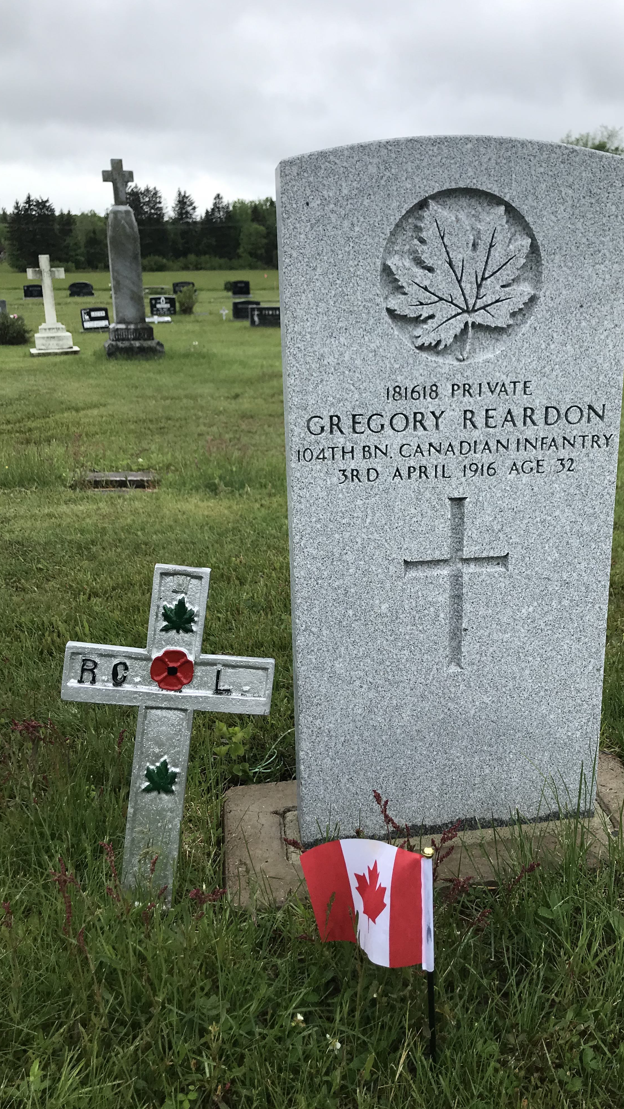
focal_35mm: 31
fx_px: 912
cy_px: 548
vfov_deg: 62.6
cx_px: 367
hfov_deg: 37.7
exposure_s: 1/847
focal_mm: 3.99
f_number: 1.8
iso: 20
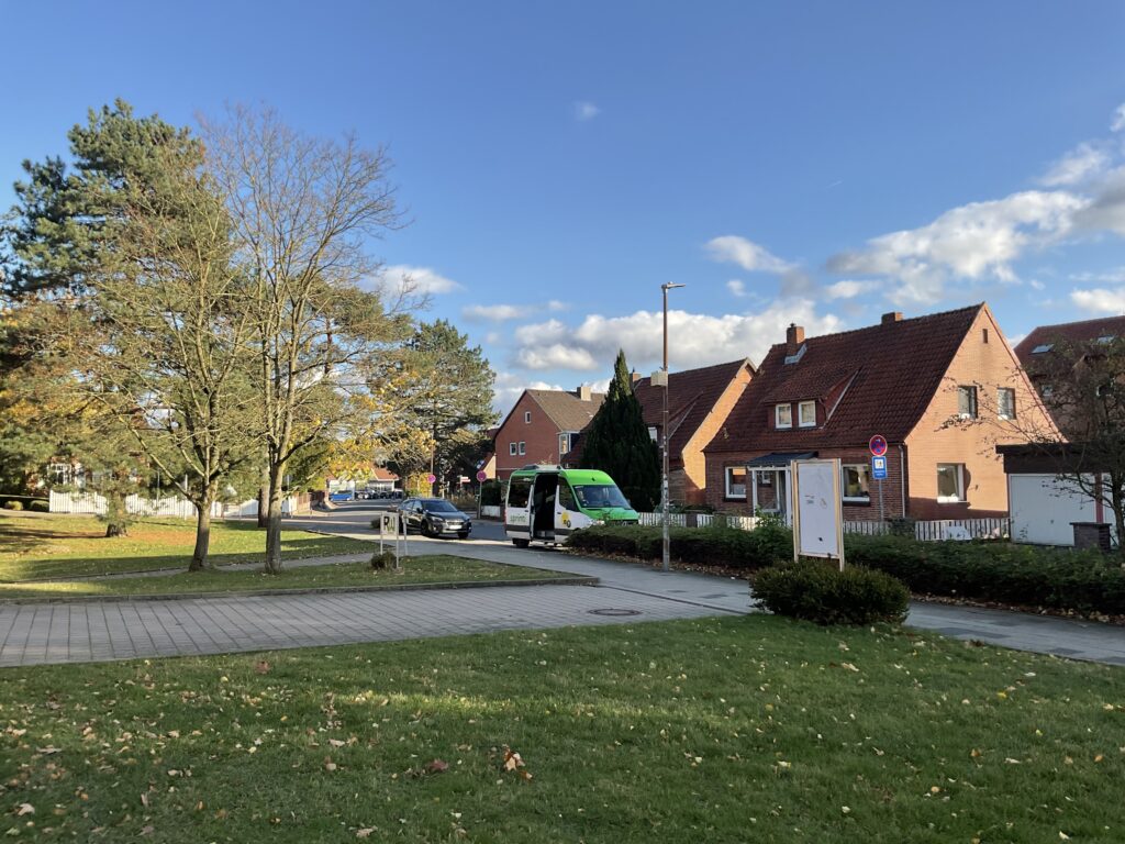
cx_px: 562
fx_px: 942
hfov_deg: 61.7
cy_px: 422
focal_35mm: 29
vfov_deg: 48.2
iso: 16
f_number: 1.8
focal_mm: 3
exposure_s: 1/912
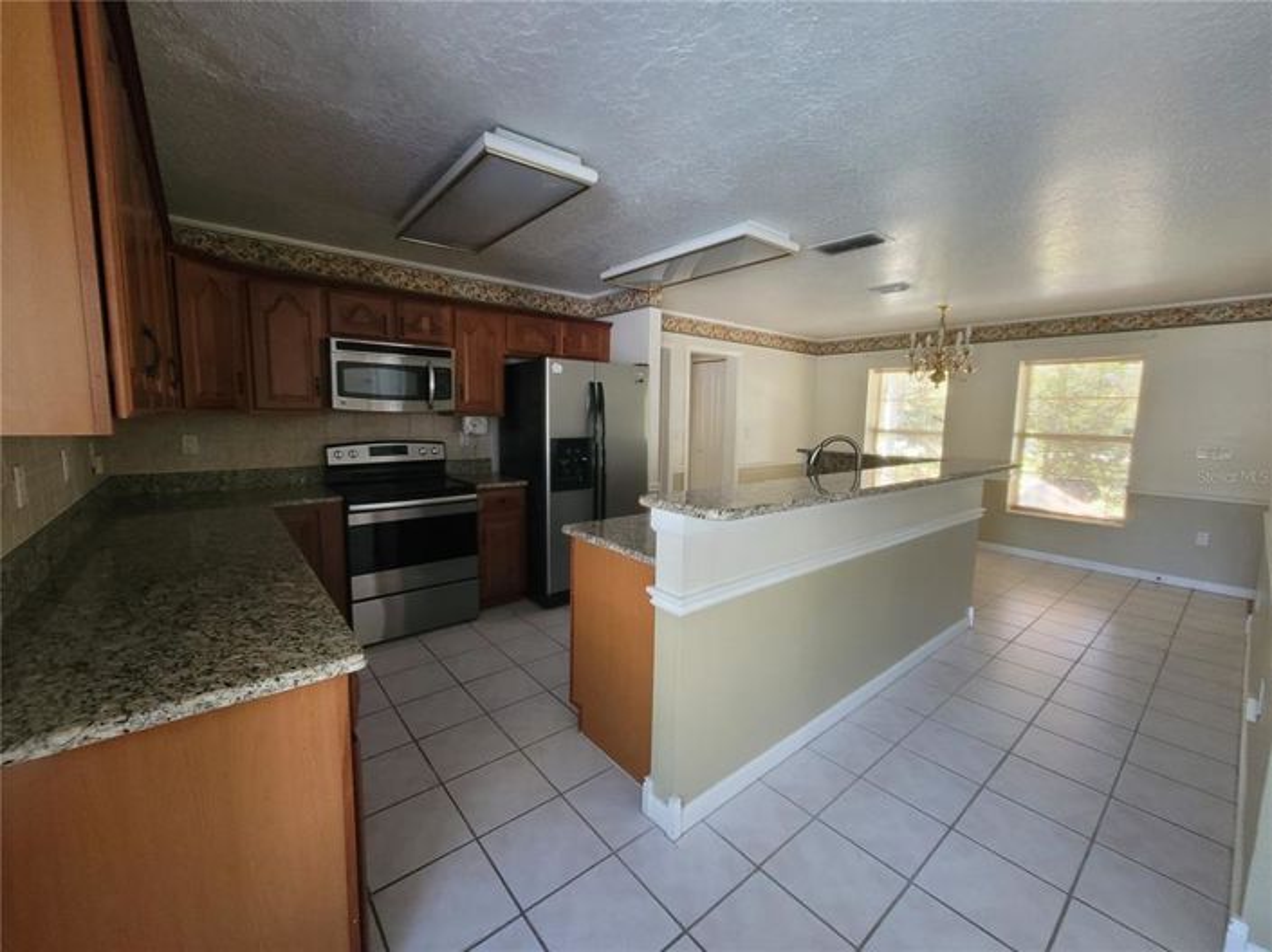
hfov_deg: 106.2
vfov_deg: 89.9
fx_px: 477
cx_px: 636
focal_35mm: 13
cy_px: 476
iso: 500
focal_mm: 2.2
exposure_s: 1/30
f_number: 2.2
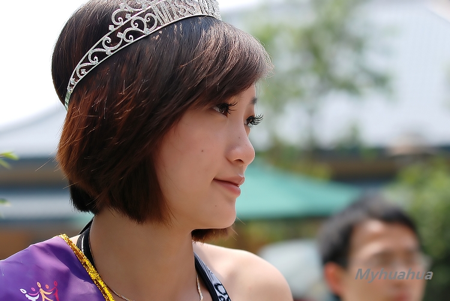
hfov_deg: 19.4
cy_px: 150
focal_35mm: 105
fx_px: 1314
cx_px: 225
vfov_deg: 13.1
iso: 100
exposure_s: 1/500
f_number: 3.5
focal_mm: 70
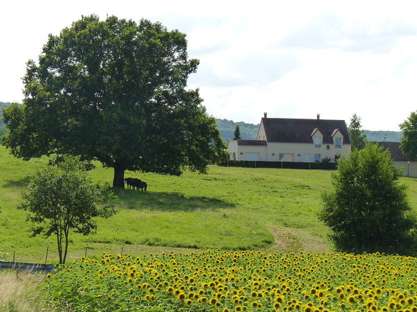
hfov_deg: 17.4
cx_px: 208
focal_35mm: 113
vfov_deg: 13.1
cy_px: 156
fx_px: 1361
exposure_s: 1/400
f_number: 5.6
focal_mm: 20.1
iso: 125
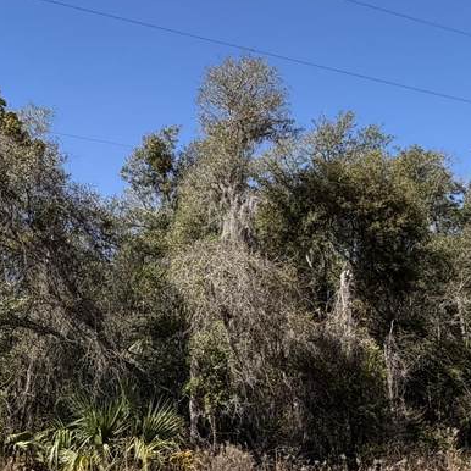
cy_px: 339
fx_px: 631
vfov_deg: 40.0
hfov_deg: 38.3
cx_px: 54
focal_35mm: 41
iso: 32
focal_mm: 2.22
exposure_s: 1/770
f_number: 2.2
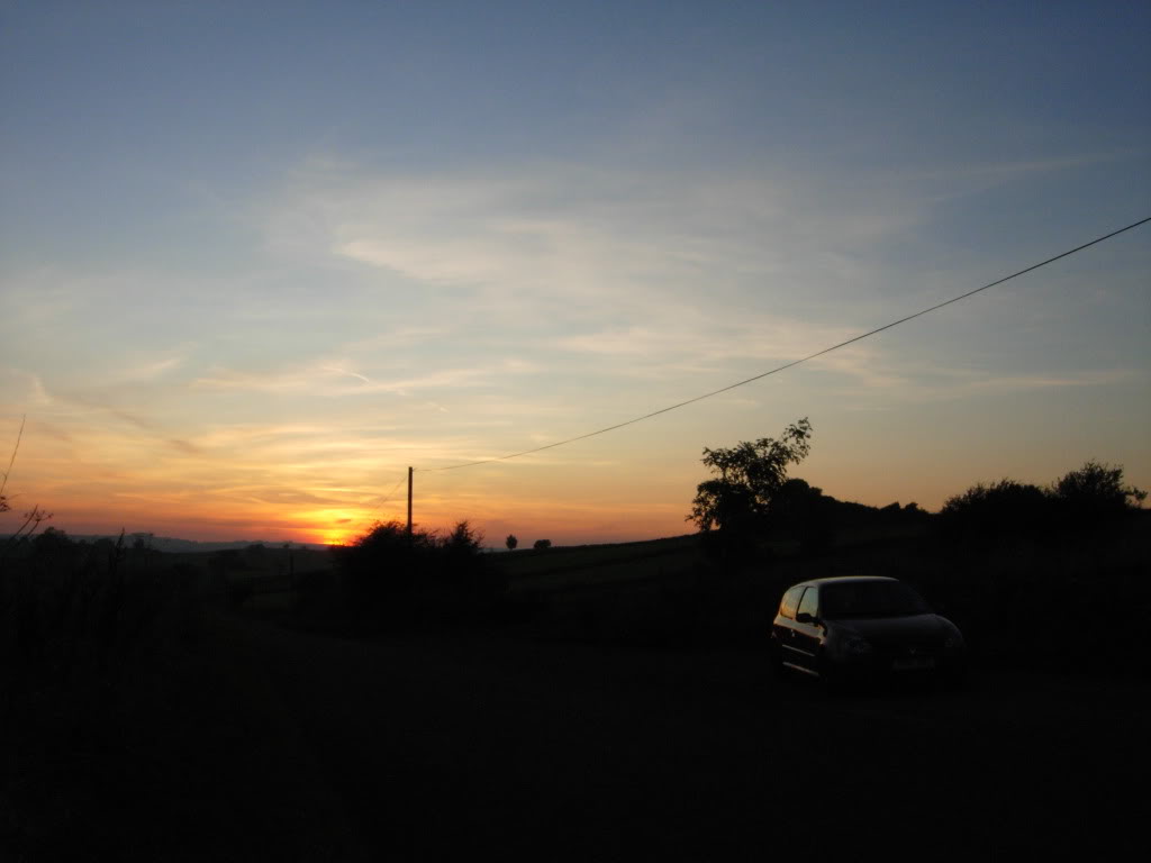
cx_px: 576
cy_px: 432
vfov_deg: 39.7
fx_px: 1197
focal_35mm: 36
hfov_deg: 51.4
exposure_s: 1/287
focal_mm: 7.5
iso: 200
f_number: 7.6
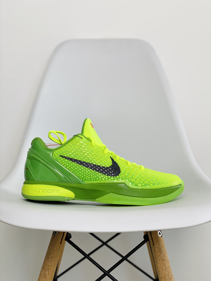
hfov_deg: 28.0
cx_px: 106
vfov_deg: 36.8
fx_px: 423
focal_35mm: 52
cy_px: 140
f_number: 2
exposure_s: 1/130
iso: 20
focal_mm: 6
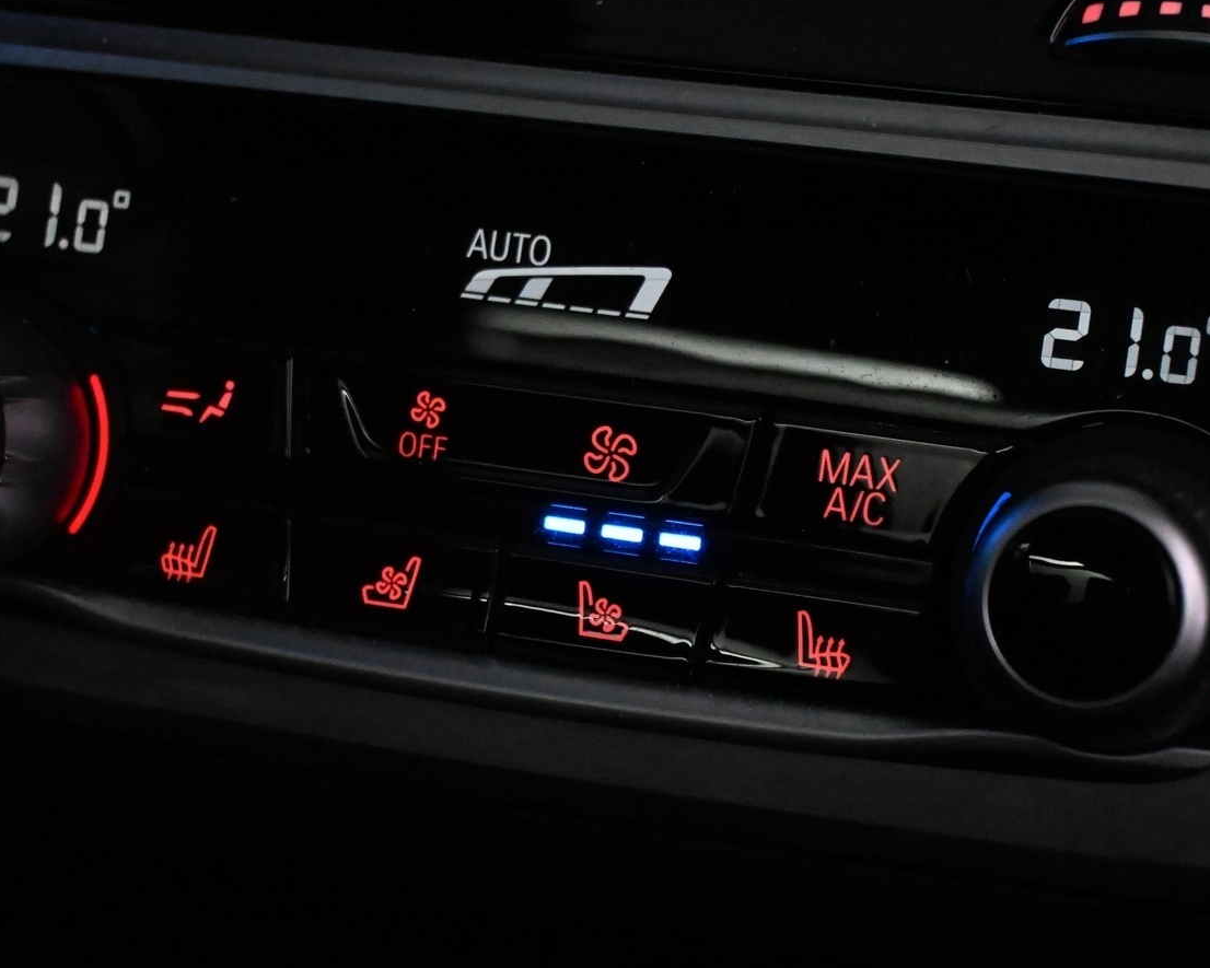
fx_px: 3176
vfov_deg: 17.3
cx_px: 708
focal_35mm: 89
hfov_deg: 21.5
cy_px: 522
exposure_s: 1/125
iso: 11400
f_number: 6
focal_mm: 43
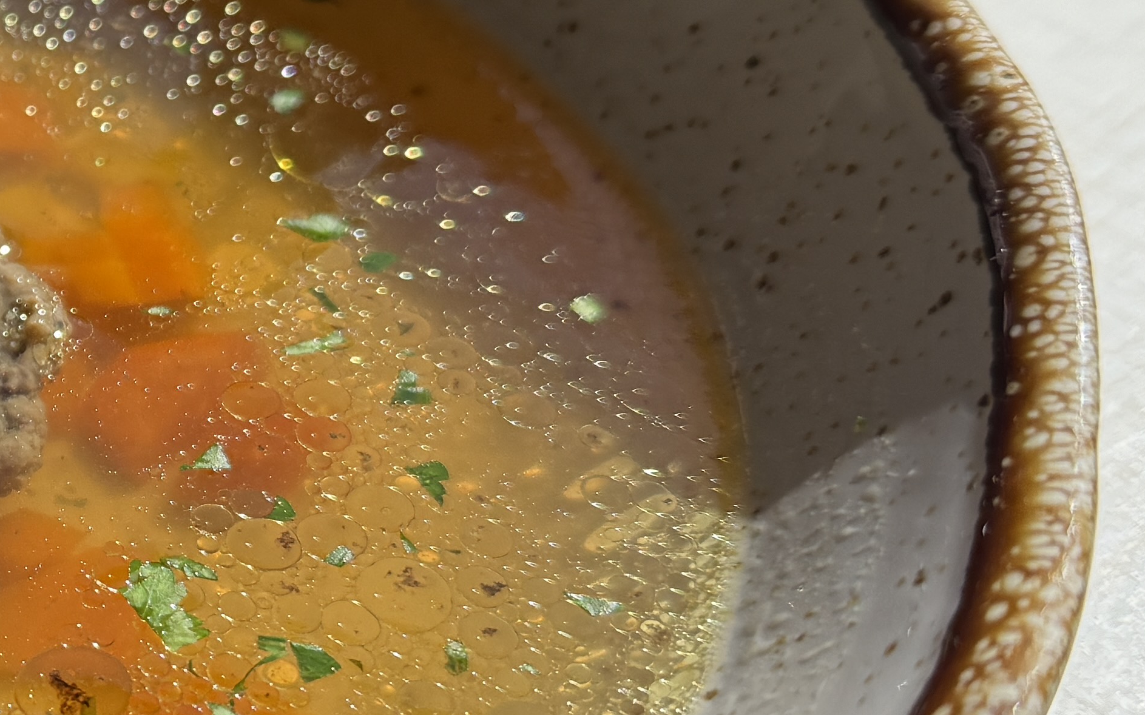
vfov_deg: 16.9
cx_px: -346
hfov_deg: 23.6
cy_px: 261
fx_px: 2403
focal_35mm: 77
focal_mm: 6.76
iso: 100
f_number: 1.78
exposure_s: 1/4975
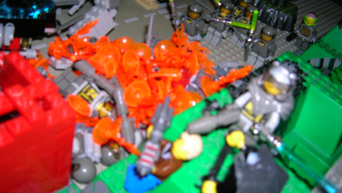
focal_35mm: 38
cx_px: 169
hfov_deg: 52.8
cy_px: 103
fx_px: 345
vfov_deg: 31.2
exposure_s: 1/60.1
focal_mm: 5.7
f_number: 2.9
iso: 50
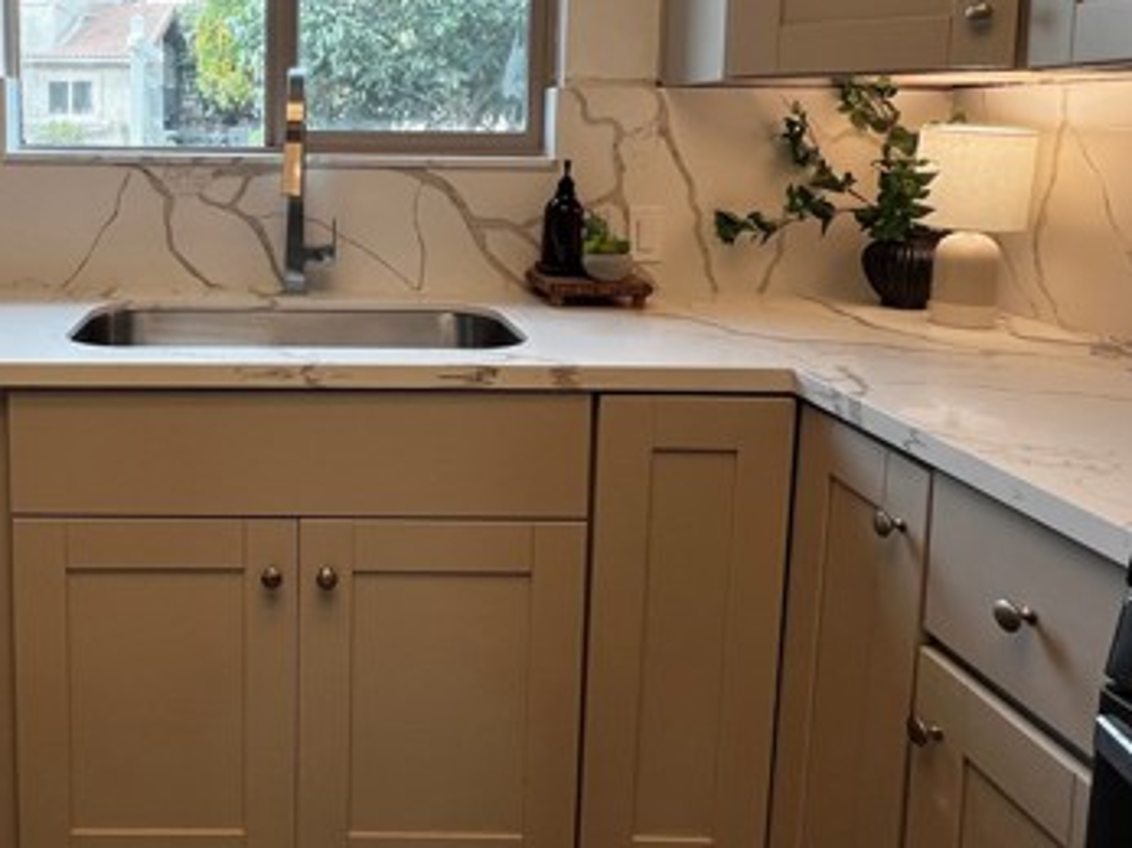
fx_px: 785
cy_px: 173
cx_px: 300
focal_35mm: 24
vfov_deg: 53.1
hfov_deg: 67.6
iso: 50
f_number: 1.8
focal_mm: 1.57
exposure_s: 1/120
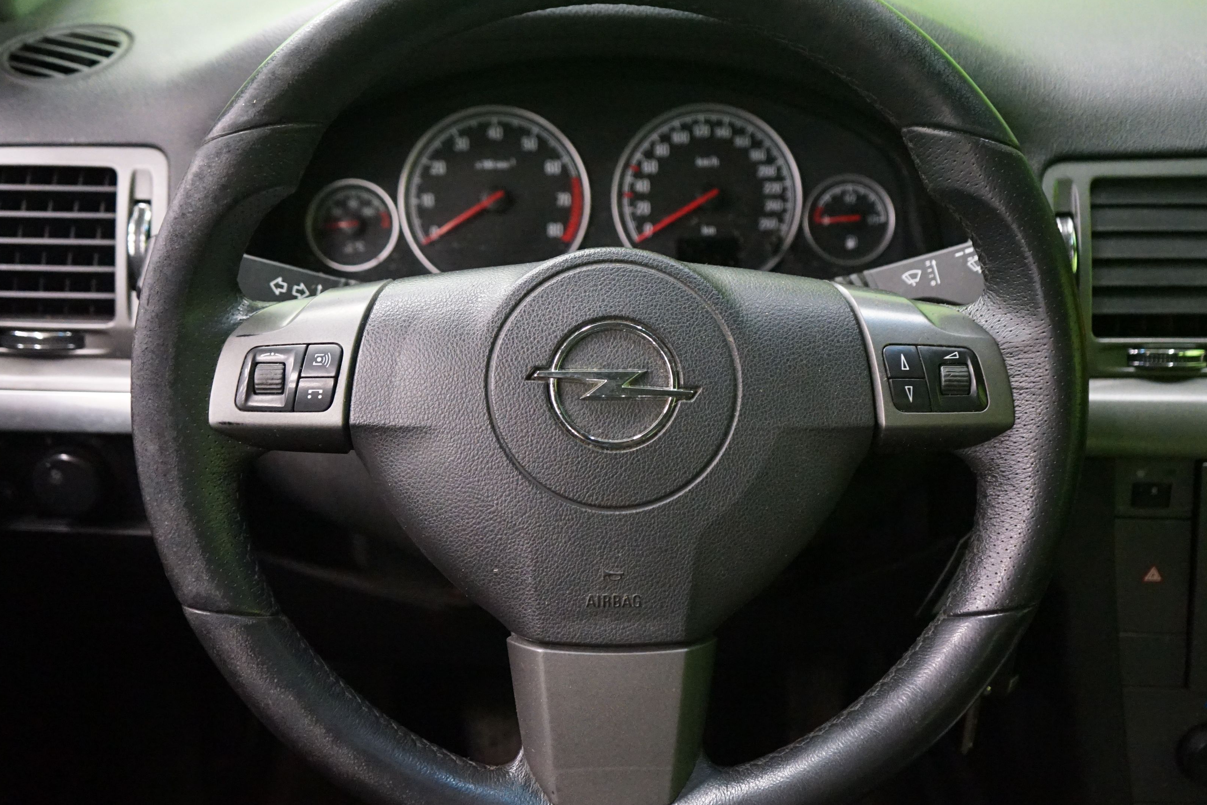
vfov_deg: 29.9
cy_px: 396
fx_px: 1509
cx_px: 616
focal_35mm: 45
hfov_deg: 43.6
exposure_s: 1/20
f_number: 4
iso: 6400
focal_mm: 37
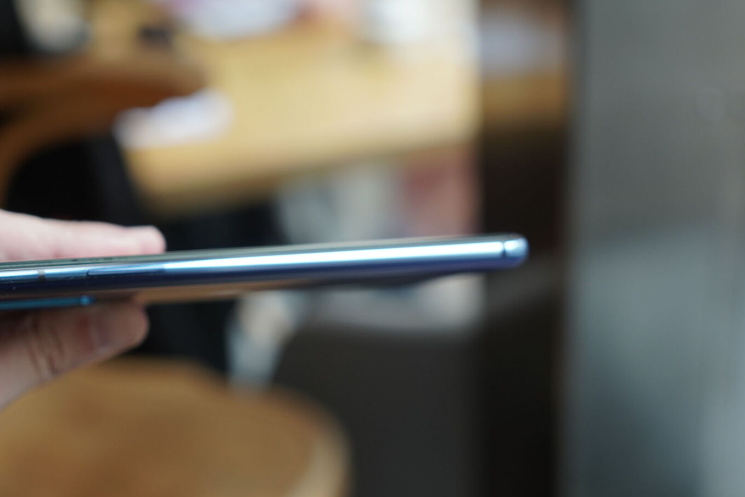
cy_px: 297
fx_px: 1552
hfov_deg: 26.9
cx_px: 294
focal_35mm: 75
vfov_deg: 18.2
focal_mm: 53
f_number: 4
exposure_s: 1/200
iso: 1000
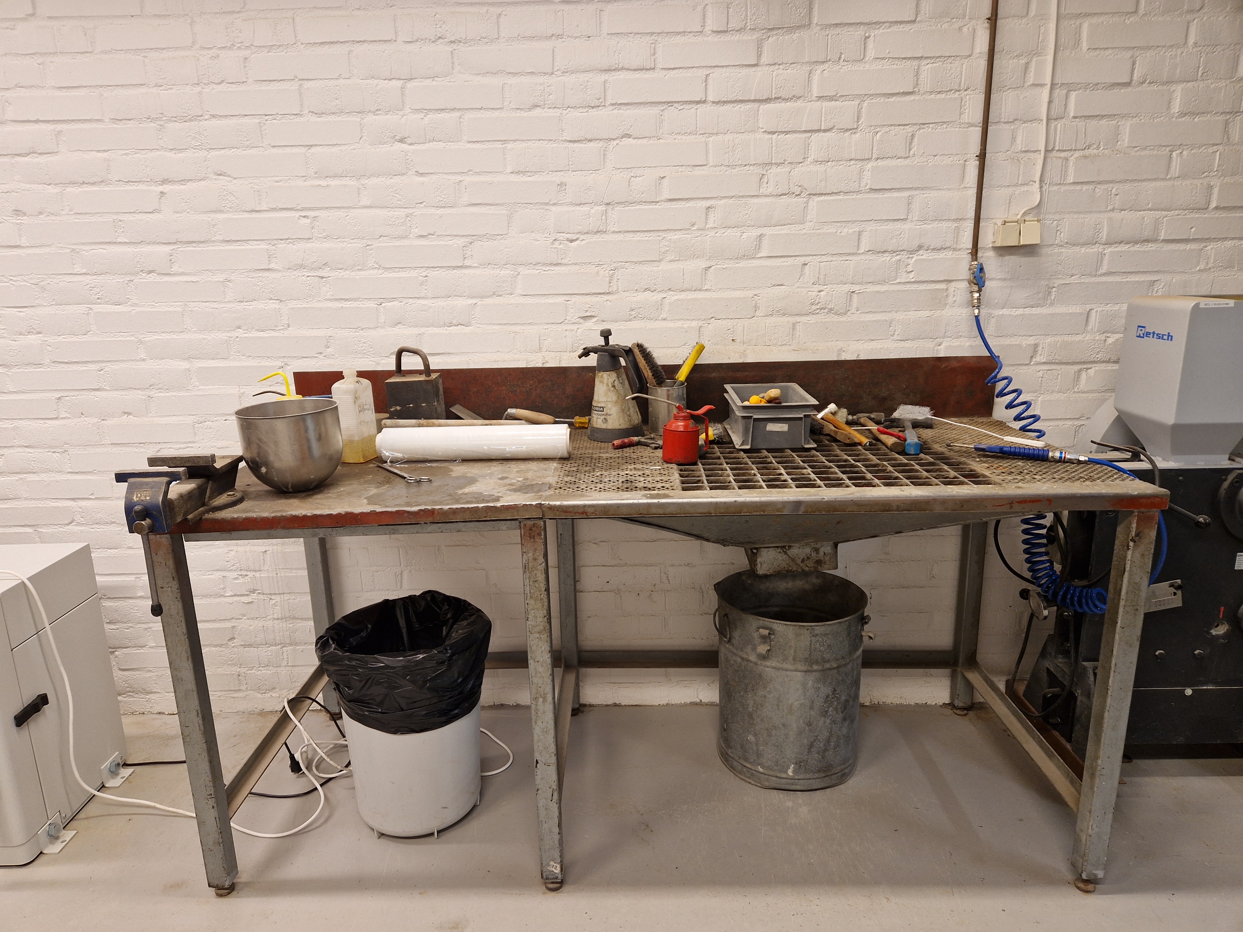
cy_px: 466
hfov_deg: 73.9
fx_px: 826
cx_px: 622
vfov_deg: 58.9
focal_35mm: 23
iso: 50
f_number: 1.8
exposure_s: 1/115
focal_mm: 5.4
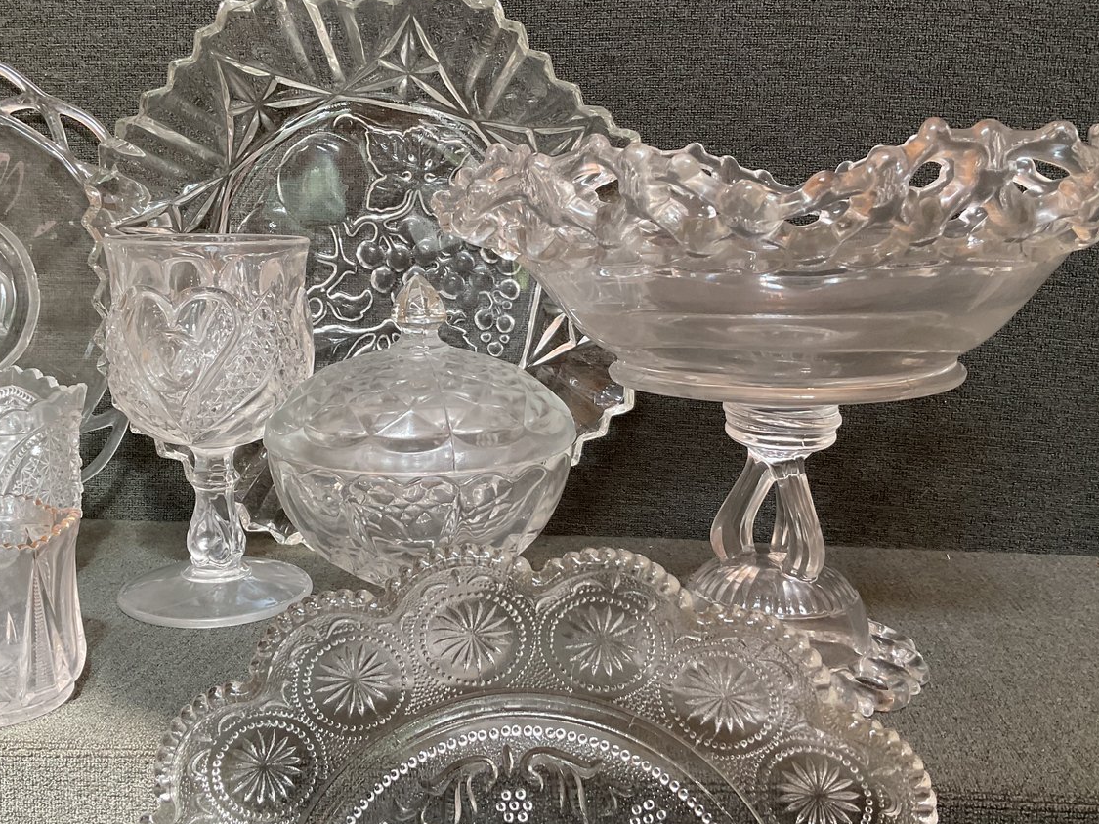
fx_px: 1238
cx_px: 475
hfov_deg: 47.7
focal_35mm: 39
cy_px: 387
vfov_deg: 36.8
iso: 50
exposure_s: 1/50
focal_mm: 3
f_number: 1.8
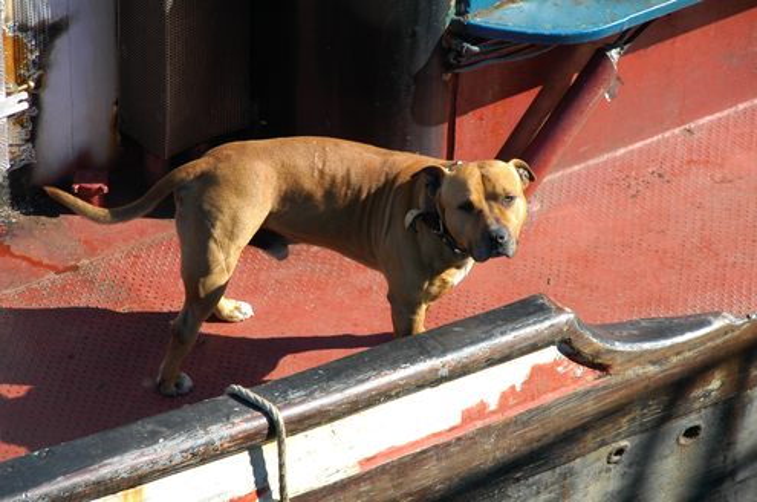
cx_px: 378
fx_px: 3652
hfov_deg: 11.8
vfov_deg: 7.9
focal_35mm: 174
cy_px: 251
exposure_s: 1/250
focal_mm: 116
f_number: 9
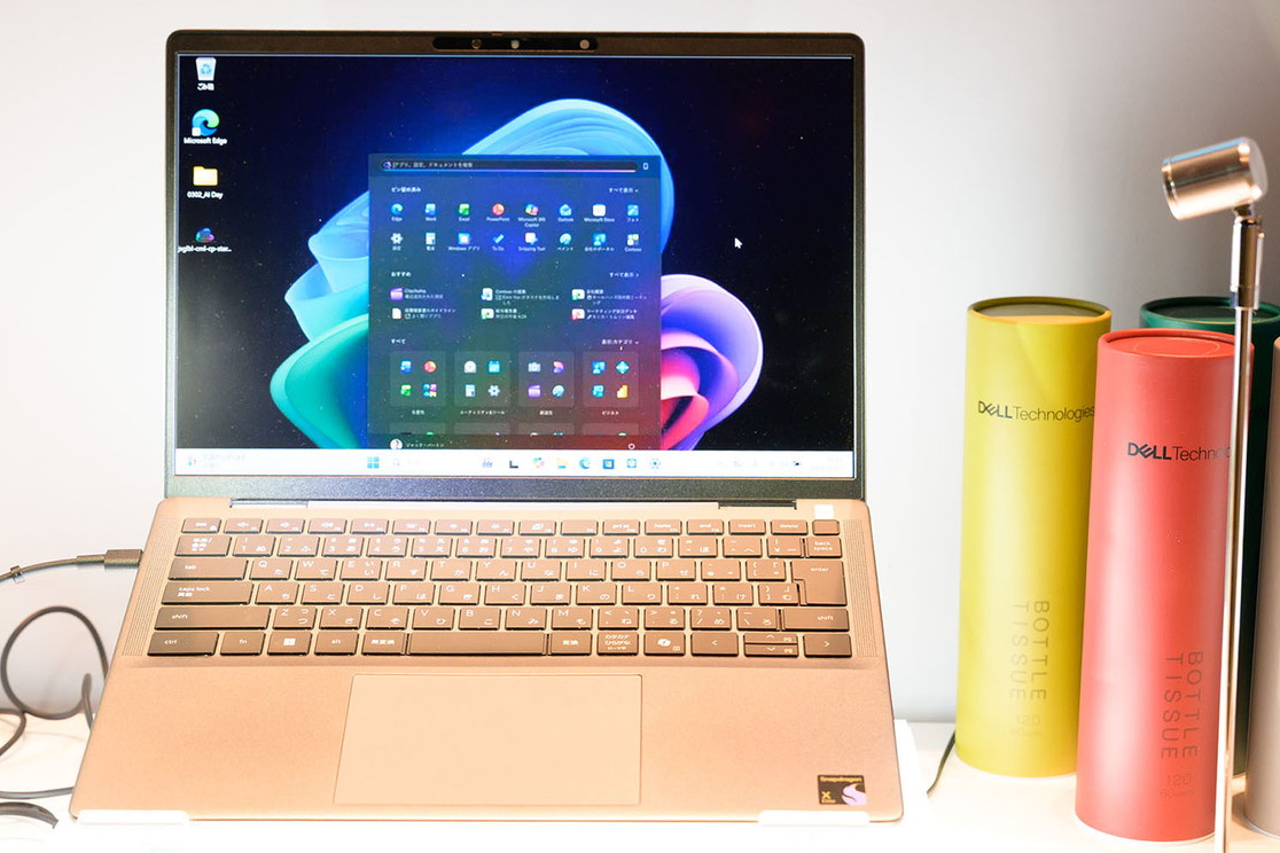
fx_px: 2027
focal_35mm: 57
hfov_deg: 35.0
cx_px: 598
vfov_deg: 23.8
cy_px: 420
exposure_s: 1/50
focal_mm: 53
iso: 2000
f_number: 5.3
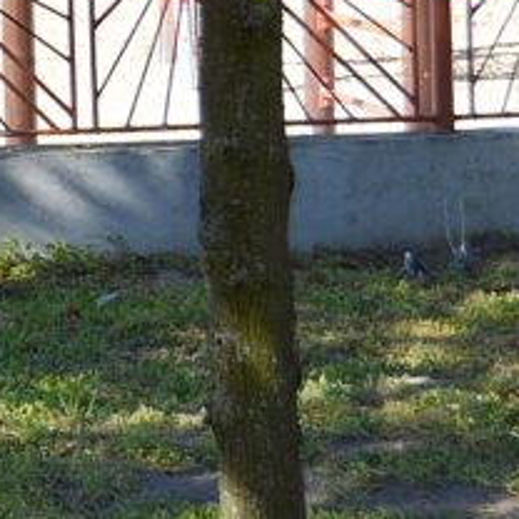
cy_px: -283
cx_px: -711
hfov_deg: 6.9
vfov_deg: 7.2
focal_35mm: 239
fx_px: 4054
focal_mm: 38
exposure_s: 1/200
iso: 100
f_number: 7.1
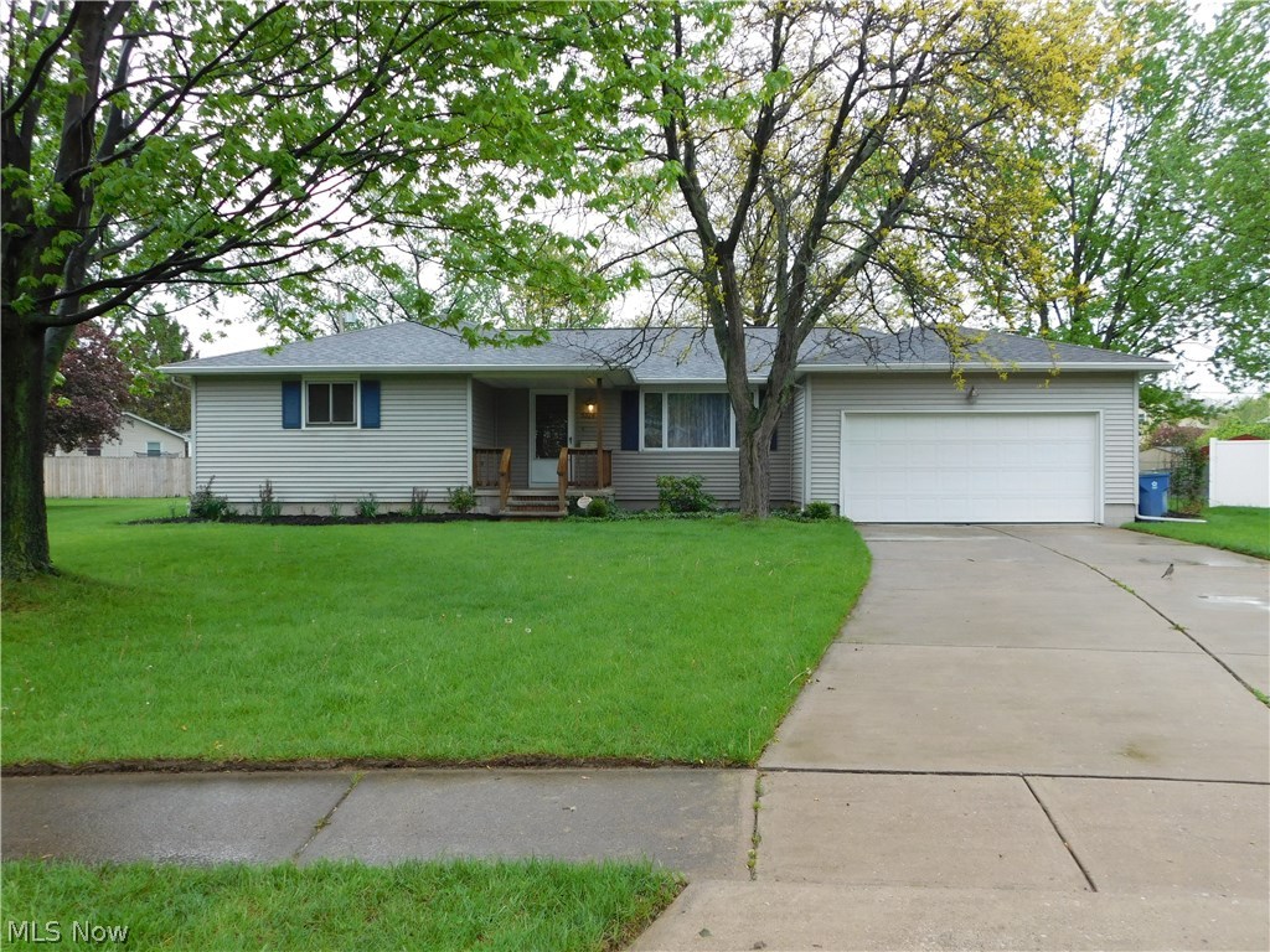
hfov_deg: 60.0
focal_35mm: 30
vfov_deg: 46.8
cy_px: 476
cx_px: 635
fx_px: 1101
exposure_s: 1/320
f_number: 3.2
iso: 125
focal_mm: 5.3
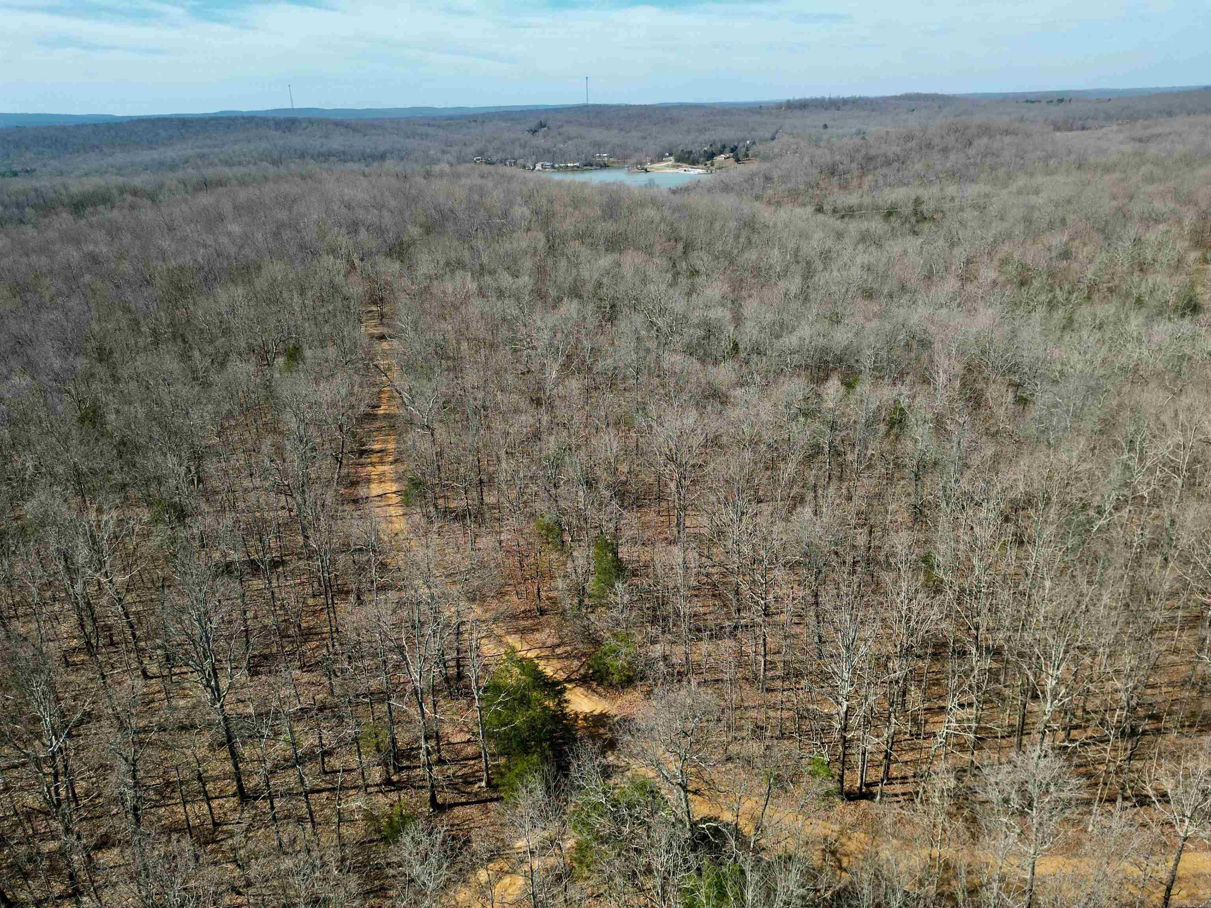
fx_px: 840
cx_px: 606
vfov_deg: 56.8
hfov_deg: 71.6
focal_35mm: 24
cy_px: 454
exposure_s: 1/2500
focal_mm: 6.72
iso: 200
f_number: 1.7
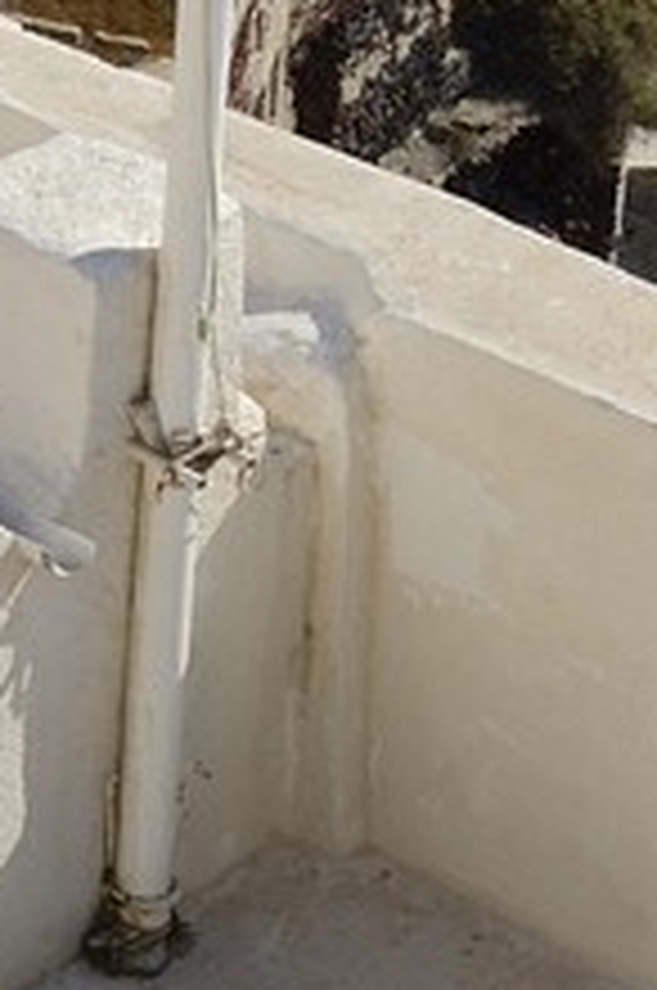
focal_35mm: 276
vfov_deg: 7.2
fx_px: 7579
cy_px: -968
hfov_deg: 4.6
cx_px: -1670
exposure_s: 1/320
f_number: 10
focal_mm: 38
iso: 100
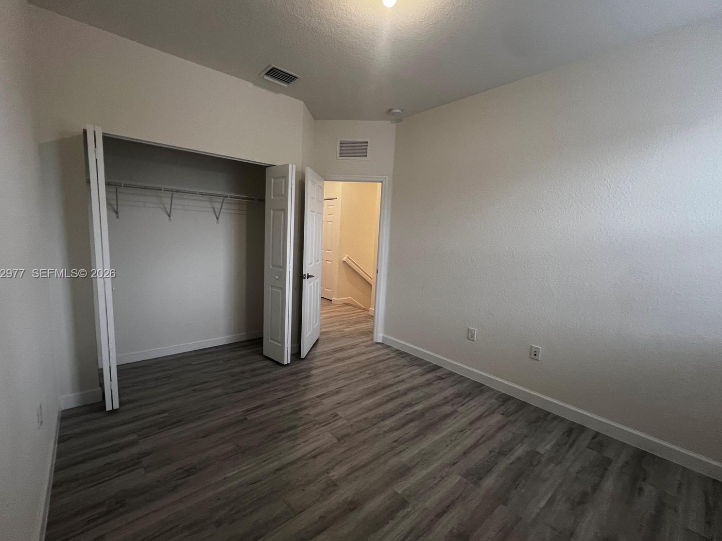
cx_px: 353
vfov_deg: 85.7
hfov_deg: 102.1
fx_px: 292
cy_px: 274
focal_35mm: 14
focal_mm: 1.57
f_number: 1.8
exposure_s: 1/60
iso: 125
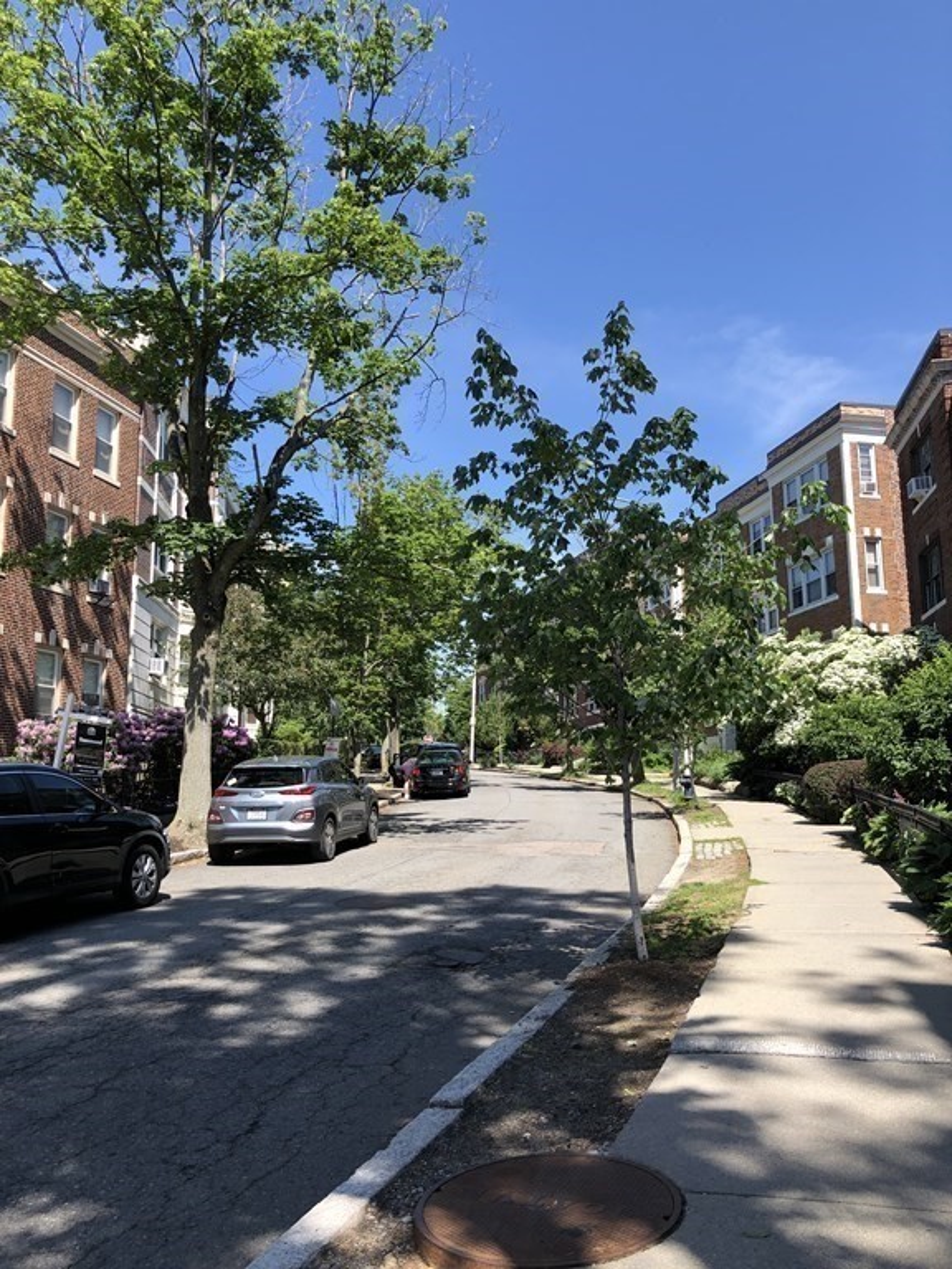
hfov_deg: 49.7
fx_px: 1027
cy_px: 634
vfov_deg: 63.4
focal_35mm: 28
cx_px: 476
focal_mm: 3.99
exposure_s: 1/972
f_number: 1.8
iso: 20
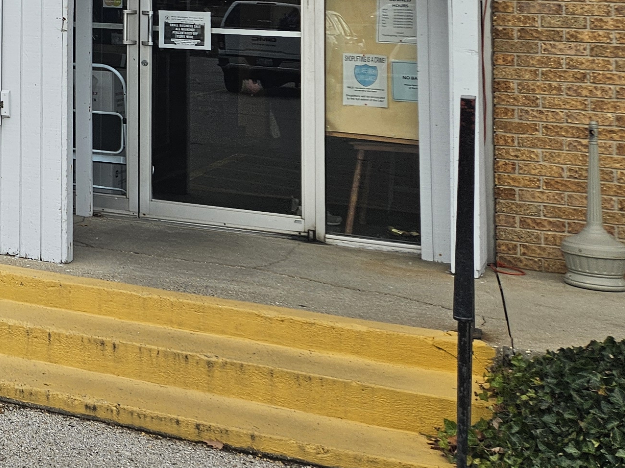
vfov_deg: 19.6
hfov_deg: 22.4
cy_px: -80
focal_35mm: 71
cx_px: -318
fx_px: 1282
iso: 25
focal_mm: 5.4
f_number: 1.8
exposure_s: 1/843
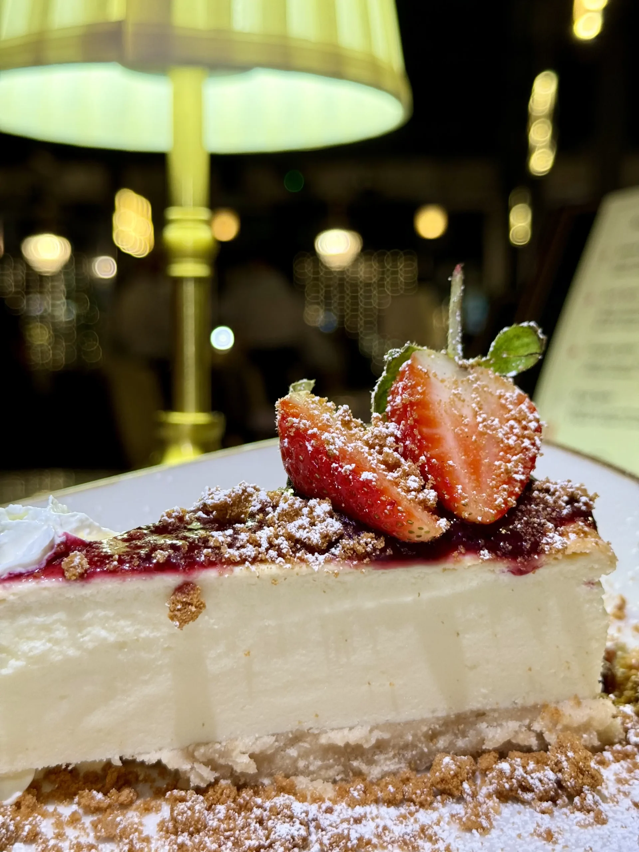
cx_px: 320
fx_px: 1181
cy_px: 426
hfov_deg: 30.3
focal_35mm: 48
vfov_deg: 39.7
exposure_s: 1/50
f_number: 1.78
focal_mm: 6.76
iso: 160
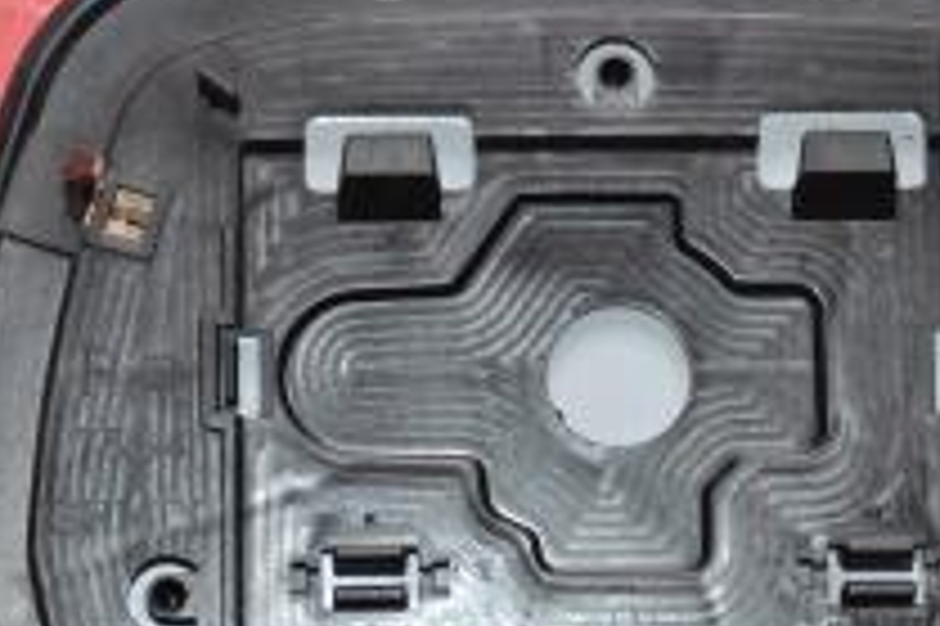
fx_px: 3940
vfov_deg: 9.1
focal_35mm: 151
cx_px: 454
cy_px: 423
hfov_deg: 13.6
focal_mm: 42
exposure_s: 1/60
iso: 720
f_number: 4.8
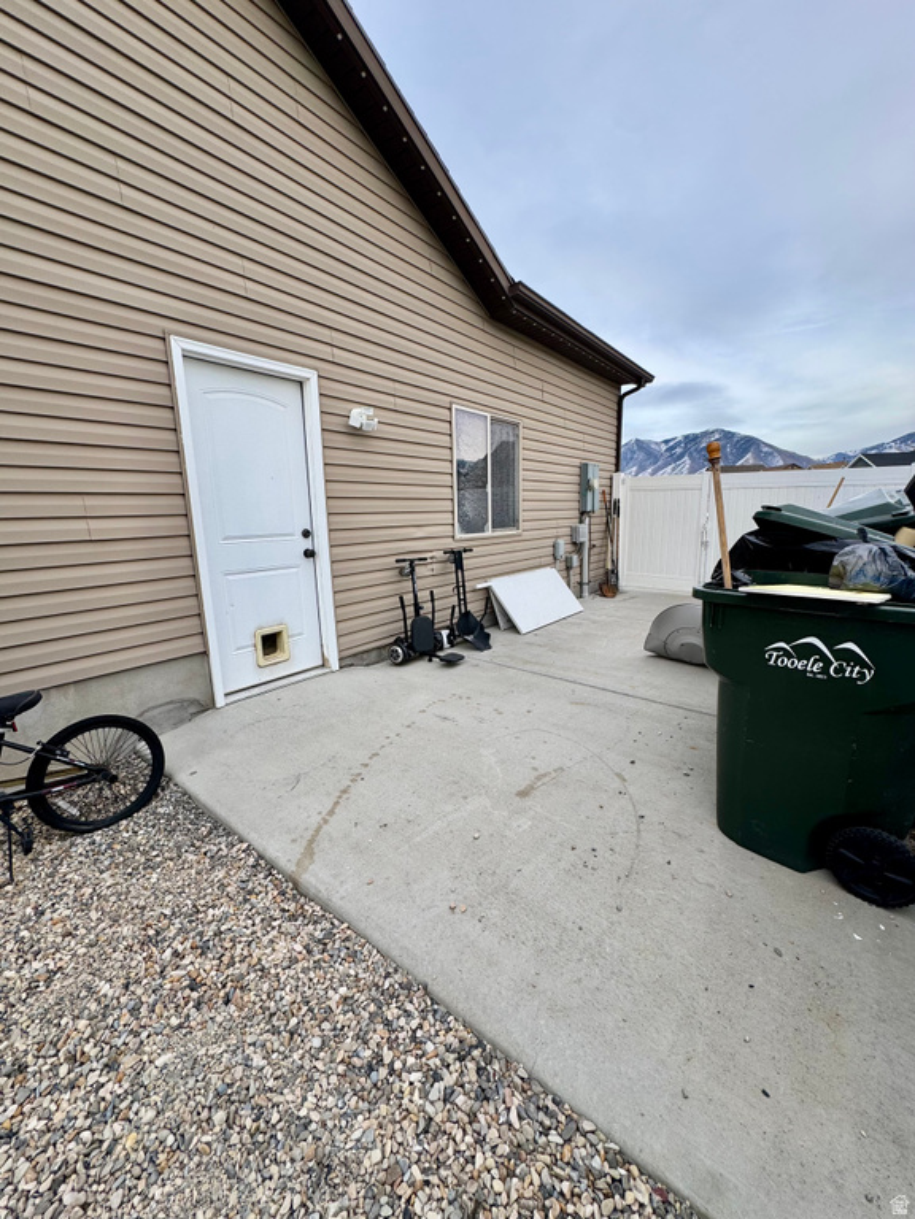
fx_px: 493
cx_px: 458
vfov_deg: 102.1
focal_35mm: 14
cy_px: 610
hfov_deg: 85.7
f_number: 2.2
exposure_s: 1/390
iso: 40
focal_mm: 2.22
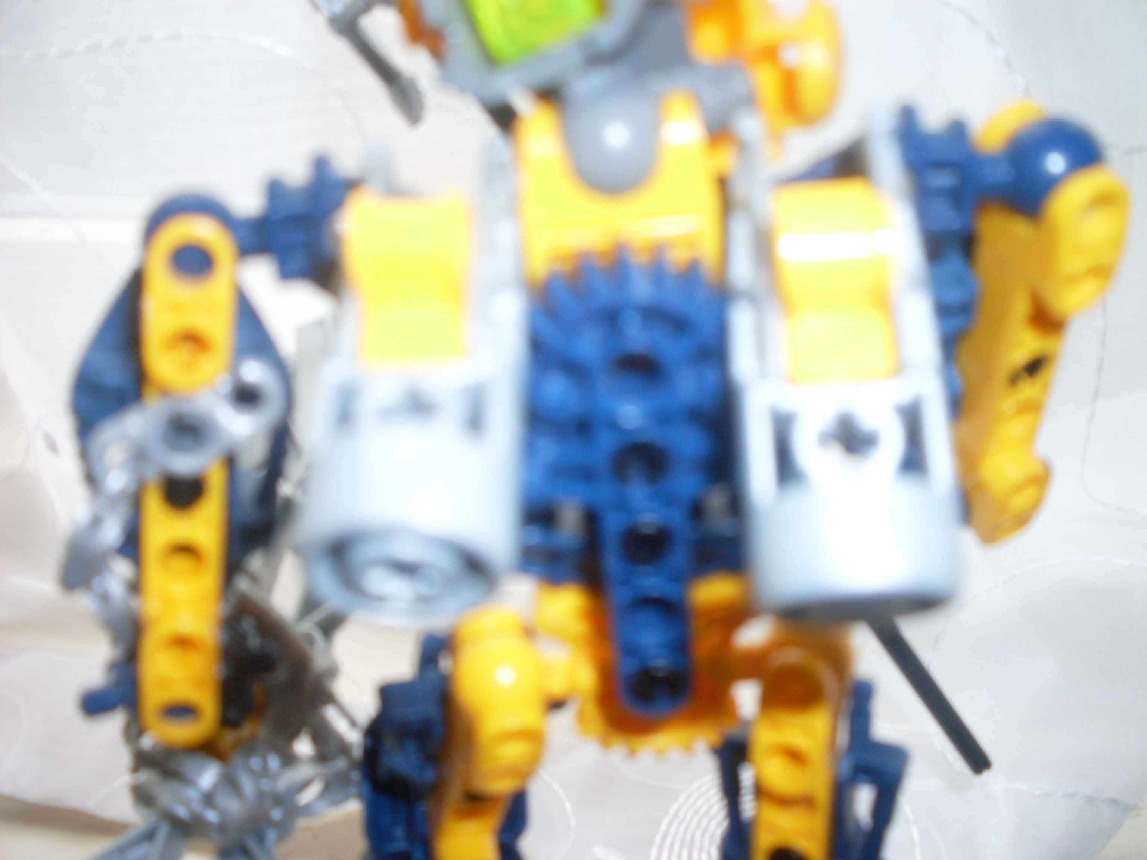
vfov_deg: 37.7
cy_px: 430
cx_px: 574
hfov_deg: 49.0
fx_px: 1259
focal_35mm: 38
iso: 100
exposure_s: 1/45
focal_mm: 6.3
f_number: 2.8
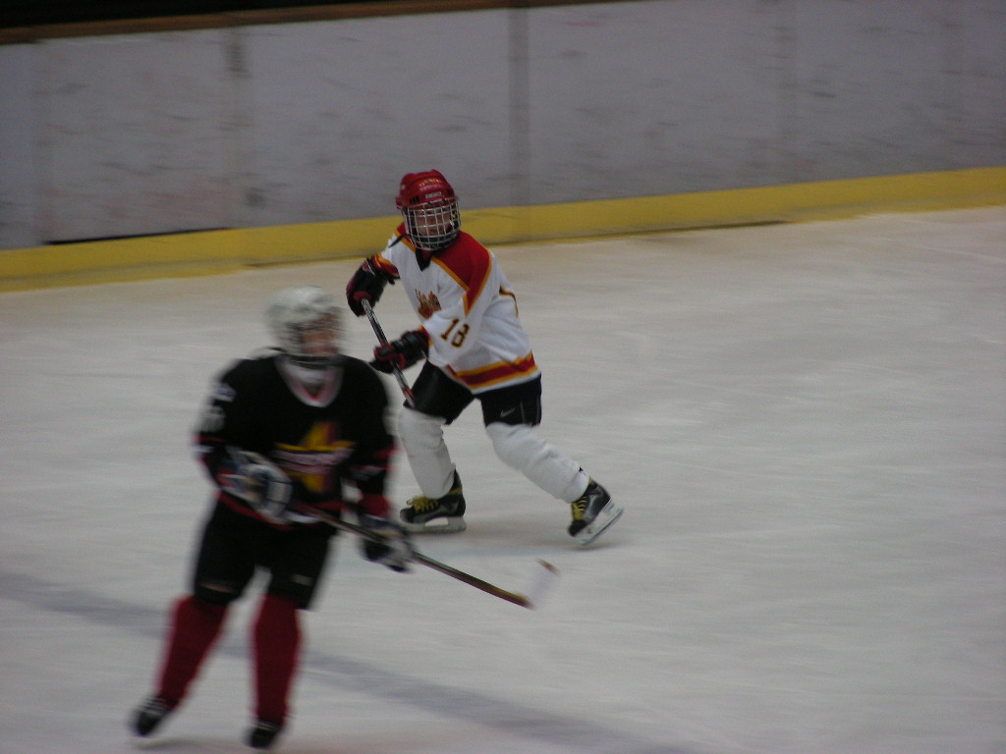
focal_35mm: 309
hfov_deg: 6.4
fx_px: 8980
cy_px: 377
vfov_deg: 4.8
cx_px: 503
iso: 153
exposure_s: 1/60.4
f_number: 3.5
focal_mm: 51.6
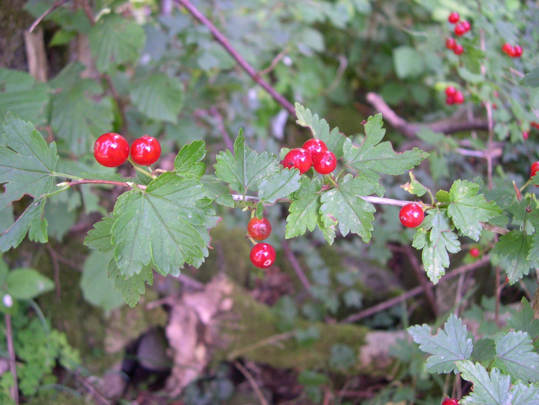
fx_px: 592
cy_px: 202
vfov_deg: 37.7
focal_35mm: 38
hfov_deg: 49.0
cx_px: 270
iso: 100
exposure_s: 1/36
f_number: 2.8
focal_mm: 8
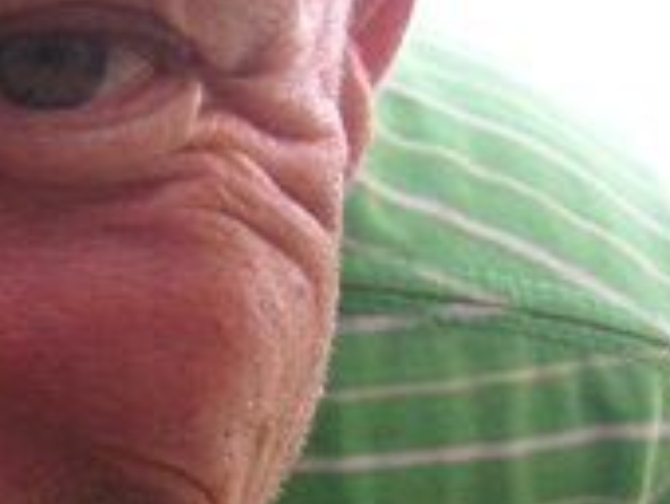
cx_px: -288
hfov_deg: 11.0
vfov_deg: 8.5
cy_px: 508
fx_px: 3373
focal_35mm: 174
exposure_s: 1/250
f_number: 2.8
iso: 50
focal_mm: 6.1
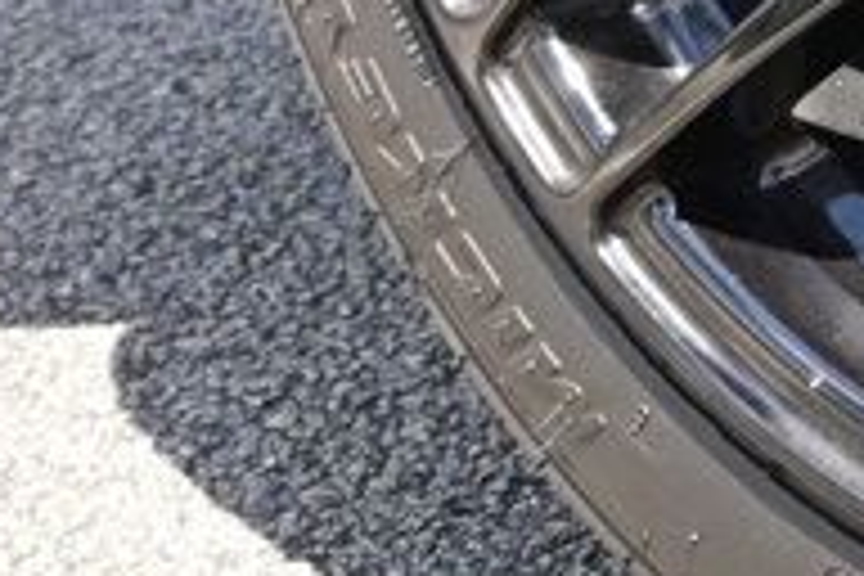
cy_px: -644
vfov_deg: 7.2
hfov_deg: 10.8
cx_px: 1310
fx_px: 4408
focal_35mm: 184
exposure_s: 1/125
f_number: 5.6
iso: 100
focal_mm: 23
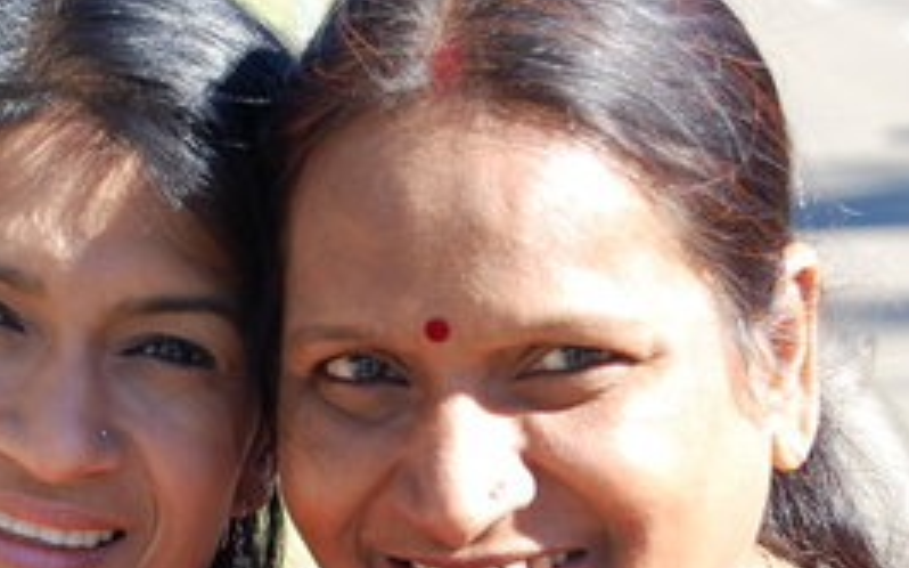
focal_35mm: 202
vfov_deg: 6.5
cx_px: 270
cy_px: 393
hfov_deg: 10.4
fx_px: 5008
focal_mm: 55
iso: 200
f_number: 6.3
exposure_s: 1/160
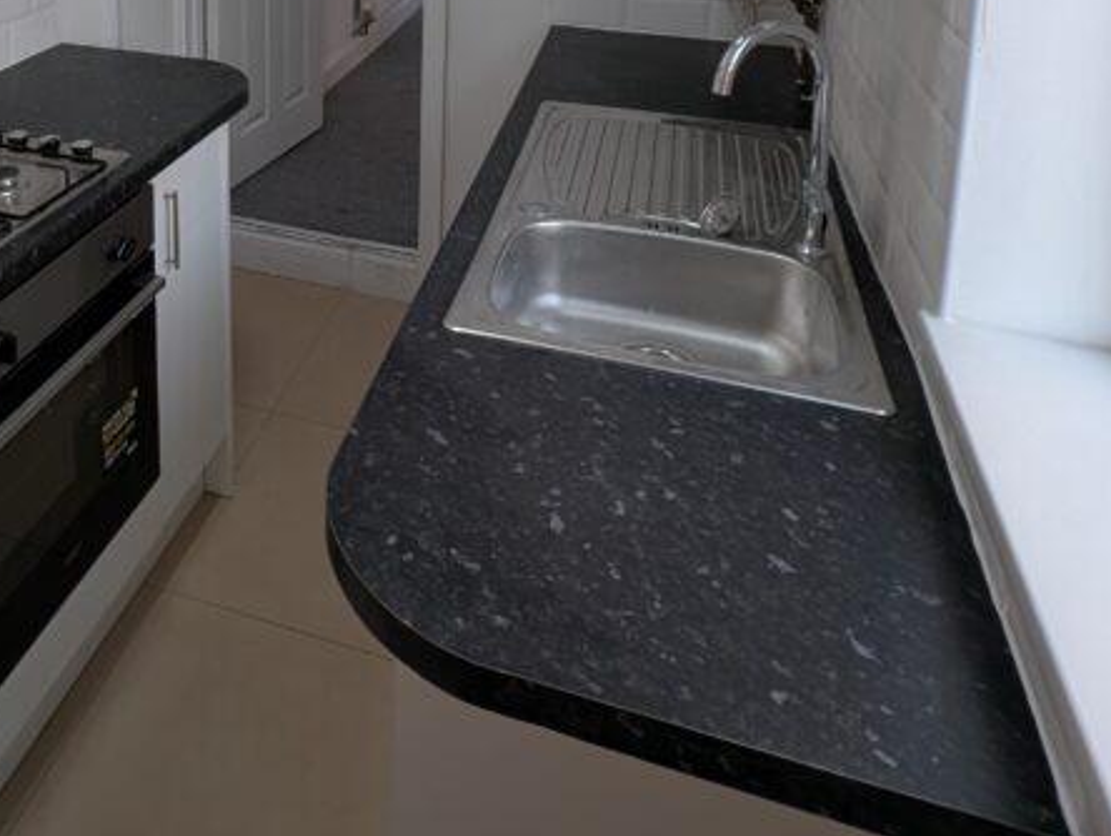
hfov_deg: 57.0
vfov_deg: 38.9
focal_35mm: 30
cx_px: 280
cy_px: -76
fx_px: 964
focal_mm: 1.95
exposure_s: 1/82.2
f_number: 2.2
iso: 48
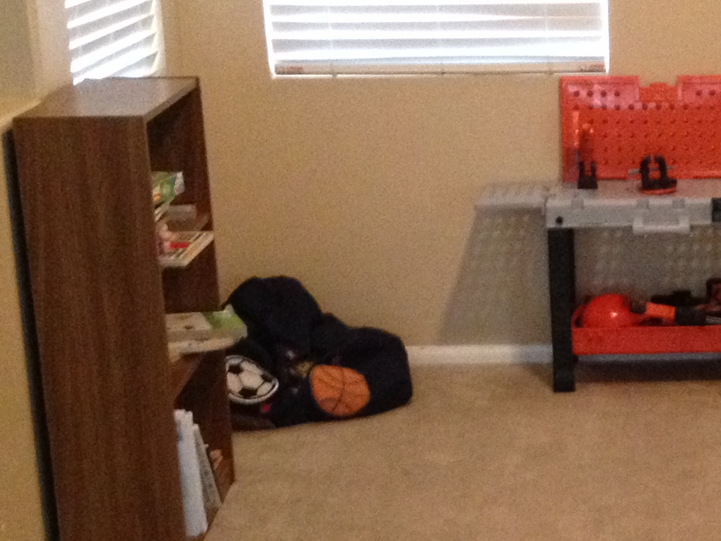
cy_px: 460
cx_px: 770
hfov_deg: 17.1
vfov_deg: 13.1
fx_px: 2333
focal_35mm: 112
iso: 500
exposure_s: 1/15
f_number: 2.4
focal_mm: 4.28
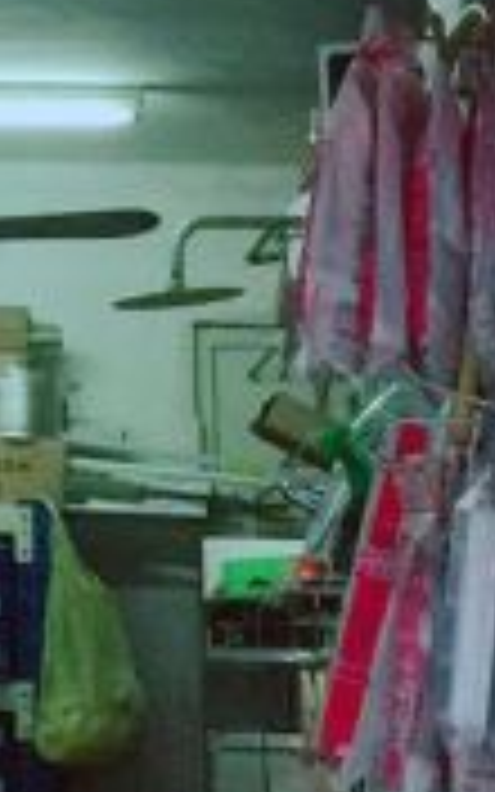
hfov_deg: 7.8
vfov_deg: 12.2
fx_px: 3518
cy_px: -421
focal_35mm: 163
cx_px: -414
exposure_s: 1/33
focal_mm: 4.15
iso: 64
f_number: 2.2
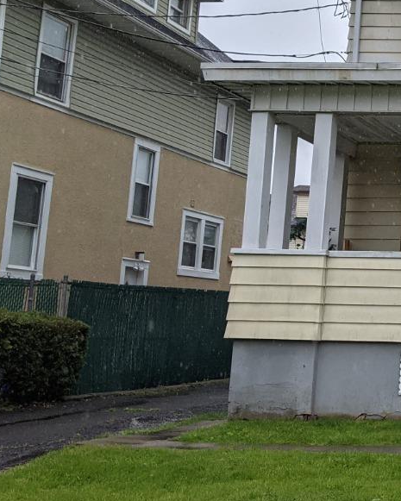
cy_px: 135
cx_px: 558
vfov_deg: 27.6
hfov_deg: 20.1
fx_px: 1009
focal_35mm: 68
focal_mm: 4.44
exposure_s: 1/1466
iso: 60
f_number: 1.8
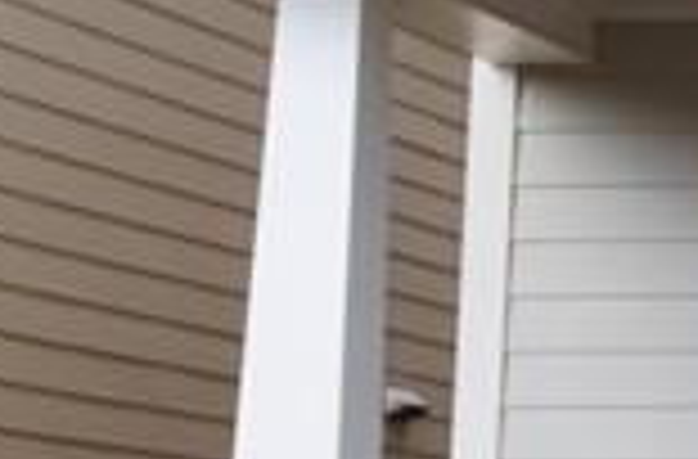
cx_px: 2132
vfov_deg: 7.0
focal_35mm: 190
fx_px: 3669
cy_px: -403
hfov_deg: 8.8
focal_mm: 18
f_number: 8
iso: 180
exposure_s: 1/250
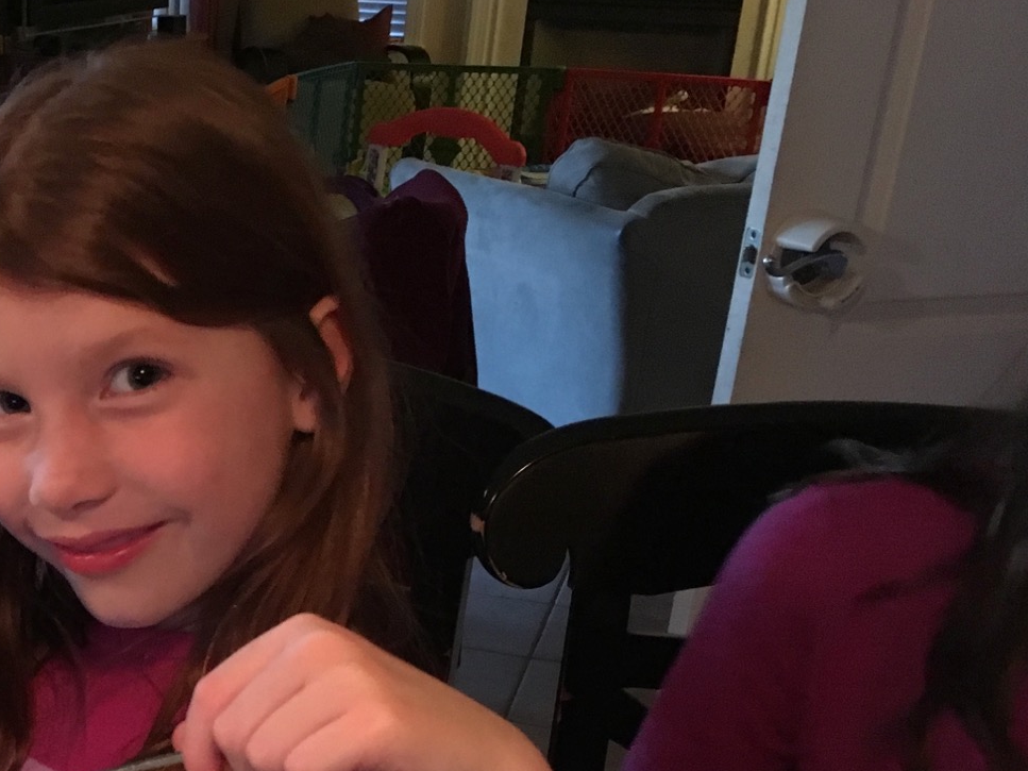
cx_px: 33
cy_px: 726
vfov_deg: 23.6
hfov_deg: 30.2
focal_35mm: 60
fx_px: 1782
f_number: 2.2
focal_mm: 4.15
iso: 500
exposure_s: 1/15
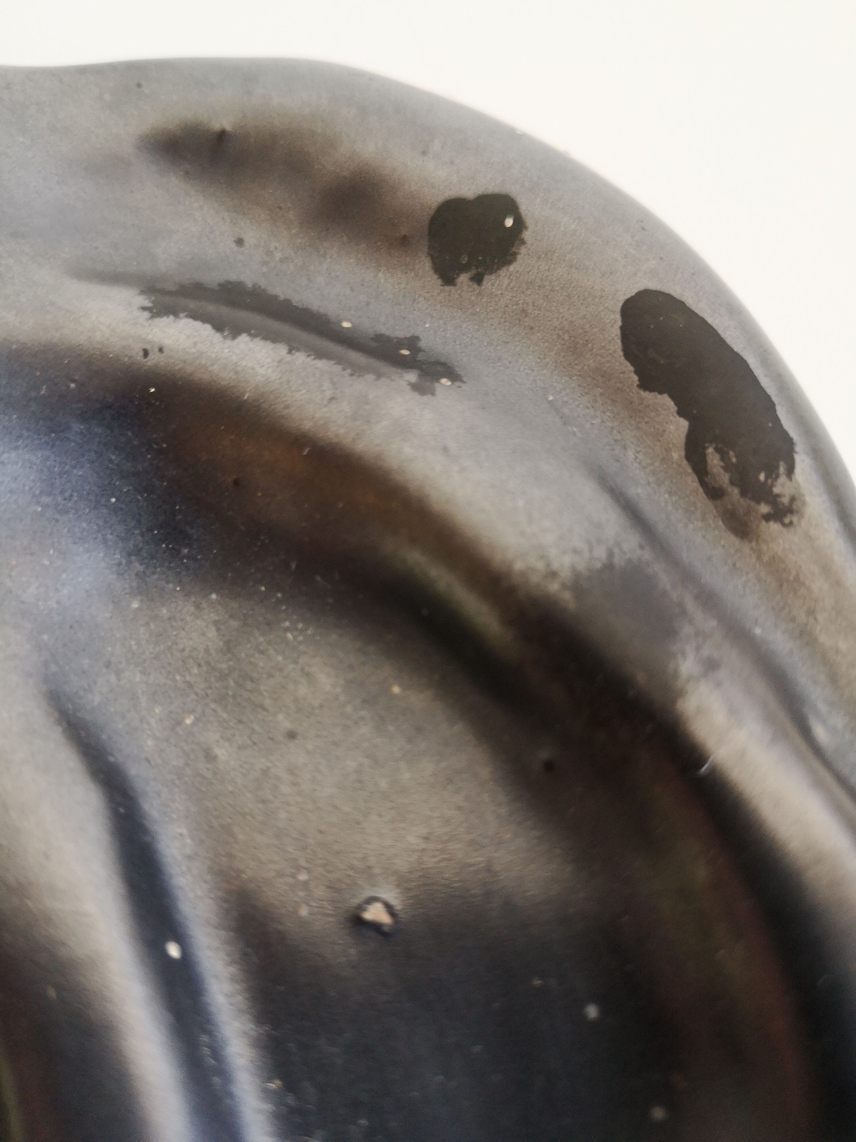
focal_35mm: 27
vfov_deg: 65.3
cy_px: 571
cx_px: 428
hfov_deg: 51.4
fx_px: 890
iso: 125
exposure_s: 1/50
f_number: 1.8
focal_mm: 3.95
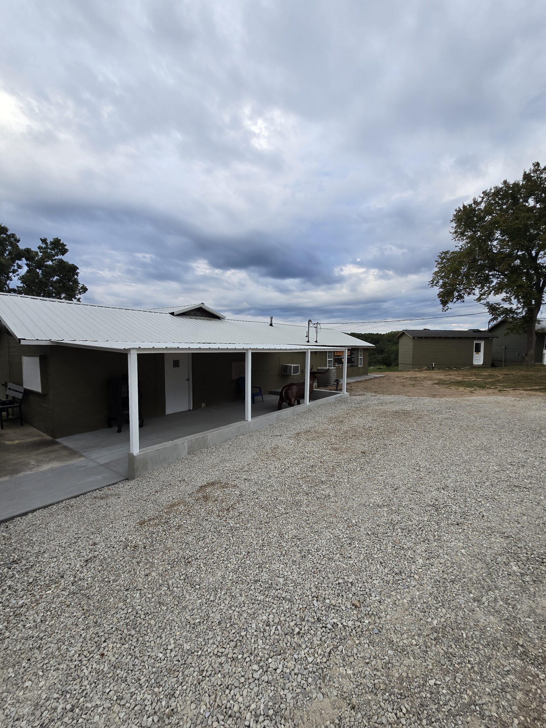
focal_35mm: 13
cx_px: 273
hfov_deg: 89.9
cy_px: 364
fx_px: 273
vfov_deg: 106.2
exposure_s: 1/364
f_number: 2.2
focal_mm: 2.2
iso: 50
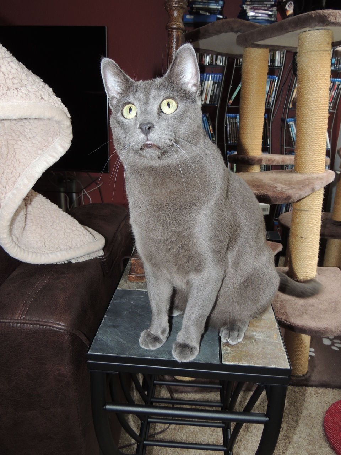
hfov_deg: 46.8
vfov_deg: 60.0
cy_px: 228
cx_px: 170
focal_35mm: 30
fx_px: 394
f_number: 3.1
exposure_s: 1/30
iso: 200
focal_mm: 5.3
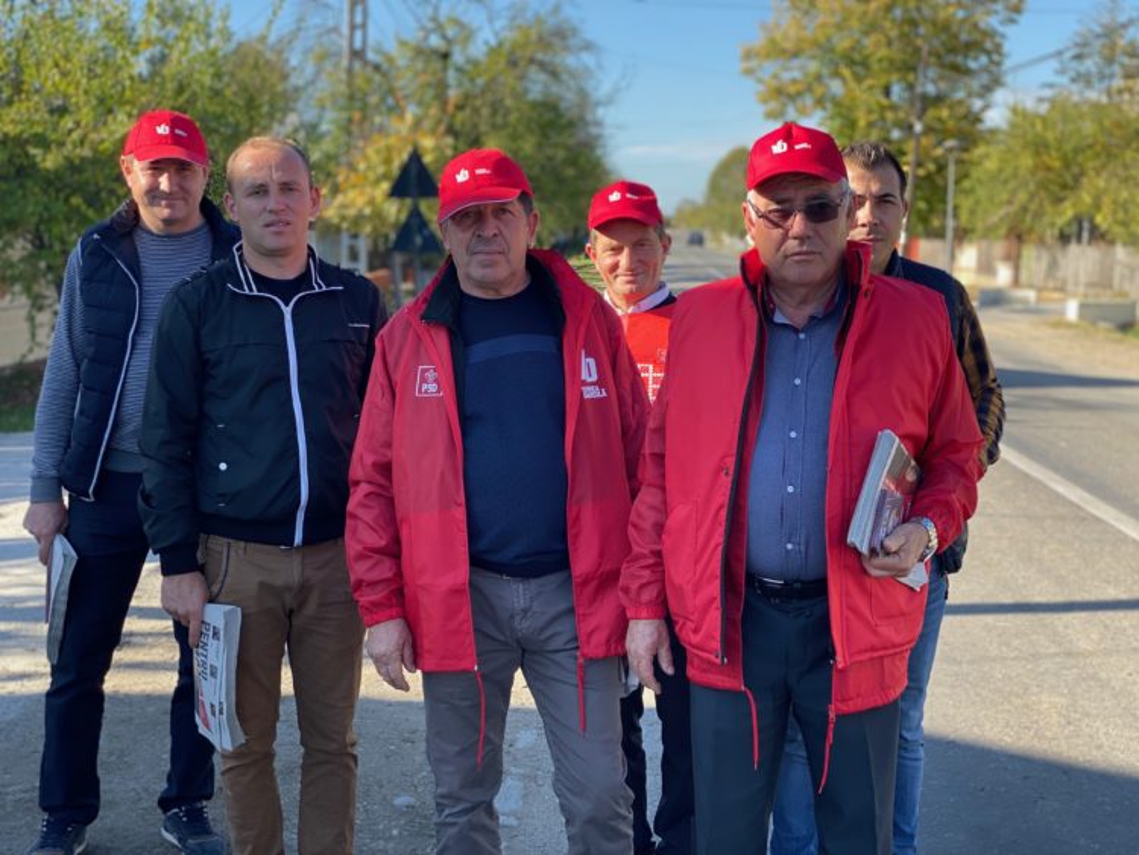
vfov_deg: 28.0
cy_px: 428
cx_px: 570
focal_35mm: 52
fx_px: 1712
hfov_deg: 36.8
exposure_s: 1/265
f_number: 2
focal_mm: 6
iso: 20
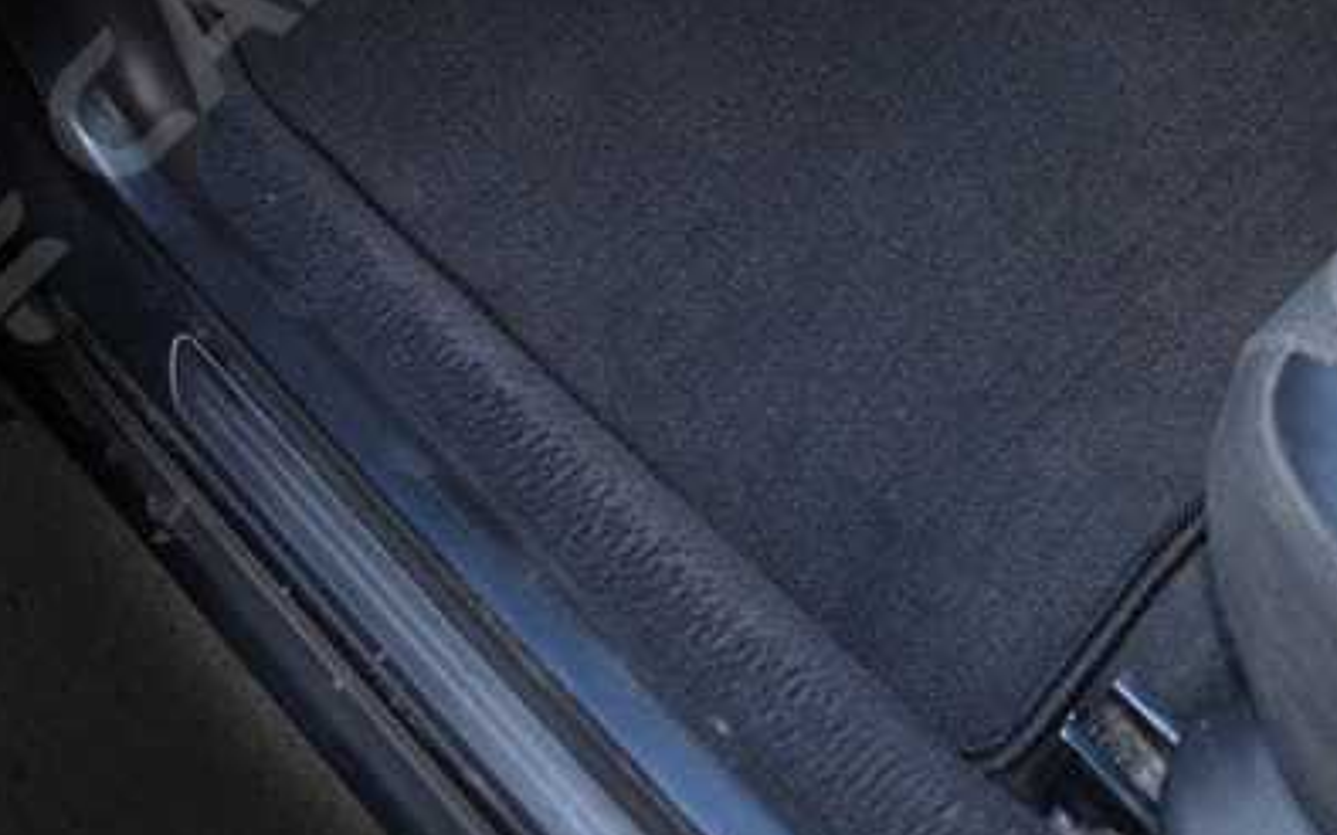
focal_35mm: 65
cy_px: 70
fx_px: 2369
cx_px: 1011
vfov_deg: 19.6
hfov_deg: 30.9
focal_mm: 21
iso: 500
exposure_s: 1/60
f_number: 3.8
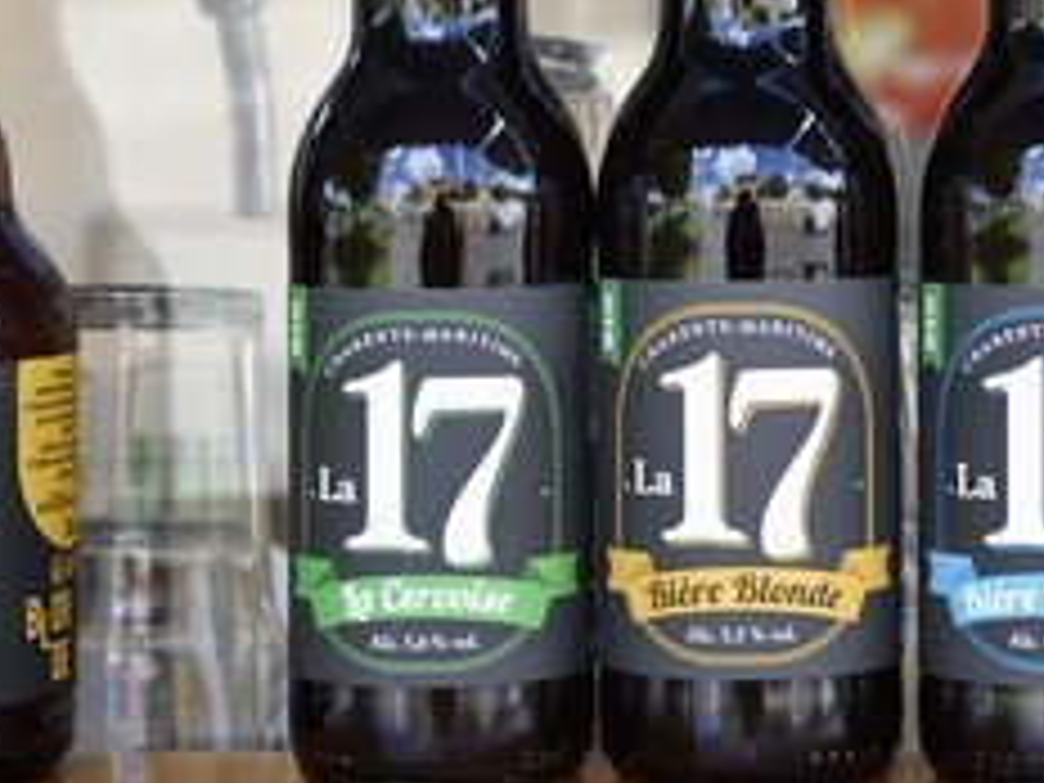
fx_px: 3257
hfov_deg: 18.0
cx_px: 909
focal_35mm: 108
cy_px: 194
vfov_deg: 13.7
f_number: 7.1
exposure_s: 1/100
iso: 200
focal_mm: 62
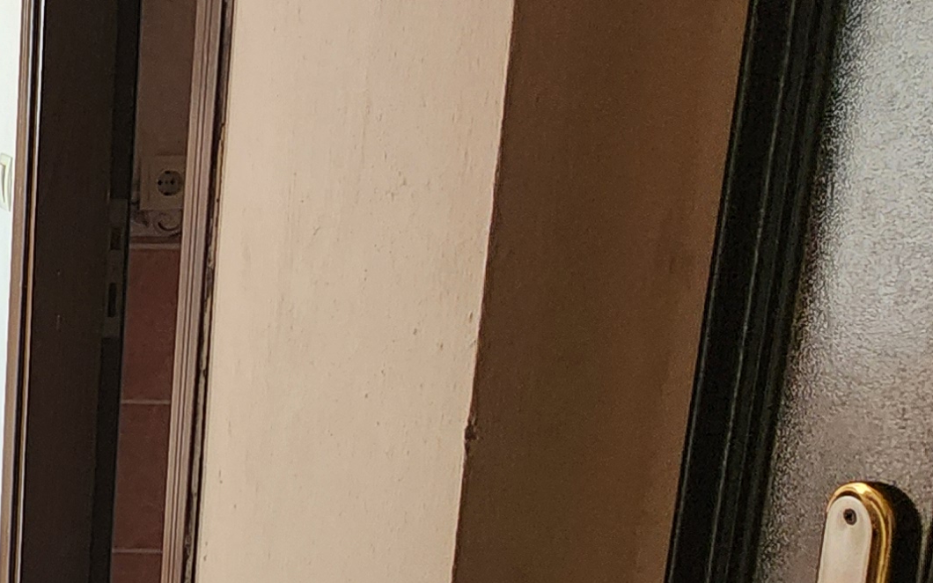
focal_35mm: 52
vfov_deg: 24.8
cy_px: 321
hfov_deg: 28.4
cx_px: -402
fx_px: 1322
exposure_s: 1/50
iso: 400
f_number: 2.2
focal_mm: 2.2
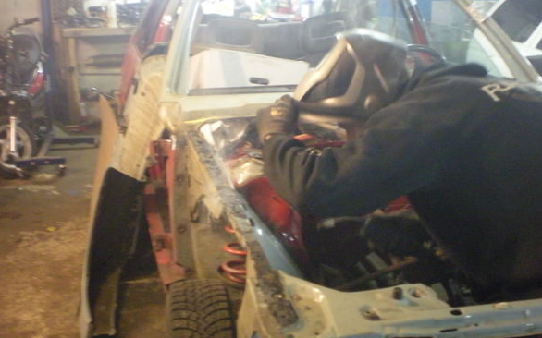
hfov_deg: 45.3
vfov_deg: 29.2
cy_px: 153
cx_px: 284
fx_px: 650
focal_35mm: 44
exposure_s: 1/8
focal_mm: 6.3
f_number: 3.1
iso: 800
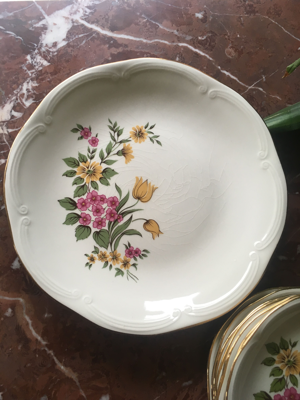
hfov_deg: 48.2
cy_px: 200
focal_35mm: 29
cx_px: 150
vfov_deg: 61.7
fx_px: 335
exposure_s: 1/33
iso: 50
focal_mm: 4.15
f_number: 2.2
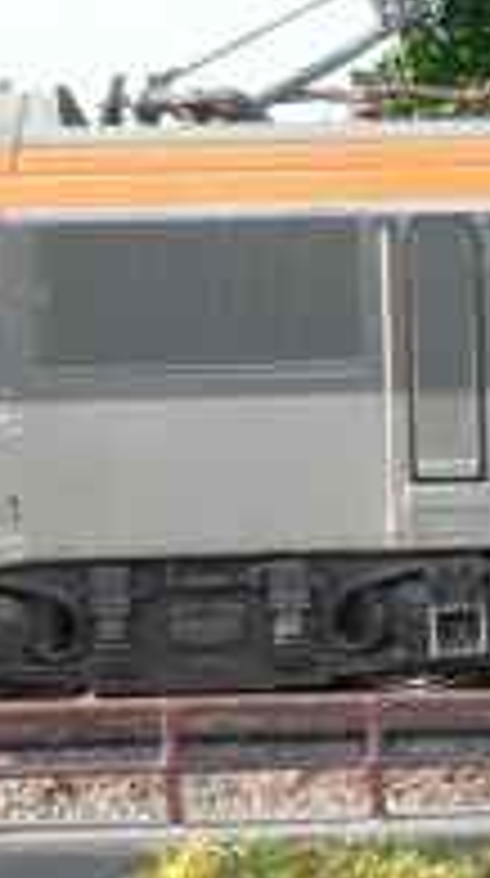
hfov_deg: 9.0
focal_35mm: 129
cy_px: 459
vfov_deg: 16.7
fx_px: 2994
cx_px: 886
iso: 80
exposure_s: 1/160
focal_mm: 6
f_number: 4
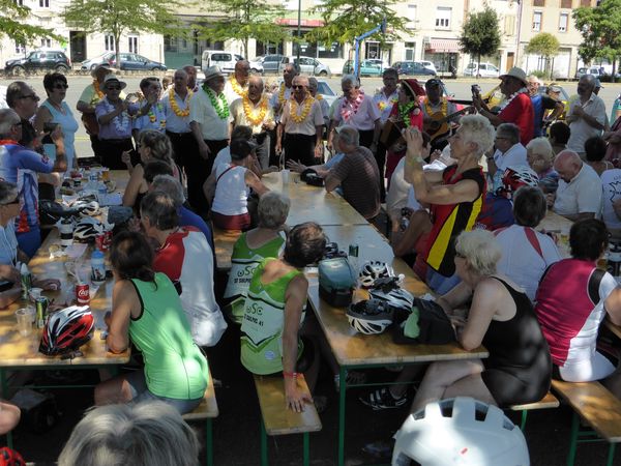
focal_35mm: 40
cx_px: 310
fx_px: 718
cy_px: 233
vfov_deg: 36.0
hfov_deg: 46.8
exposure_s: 1/800
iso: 200
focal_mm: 6.9
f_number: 3.9
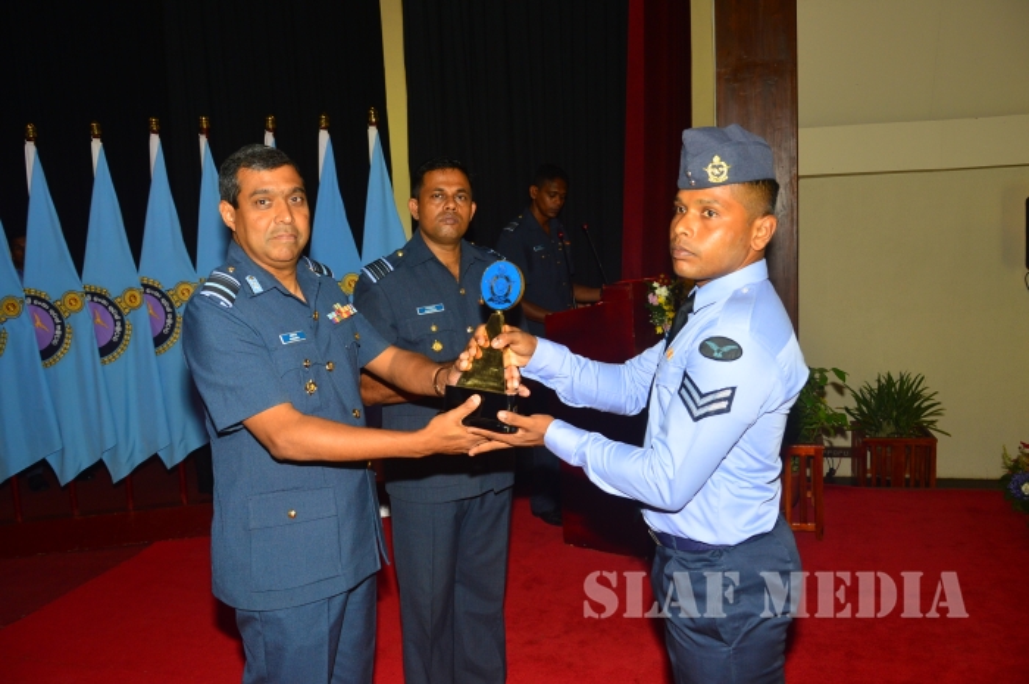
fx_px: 771
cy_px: 342
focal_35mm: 27
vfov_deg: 47.8
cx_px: 514
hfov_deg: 67.4
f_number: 3.5
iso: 400
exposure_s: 1/100
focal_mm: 18
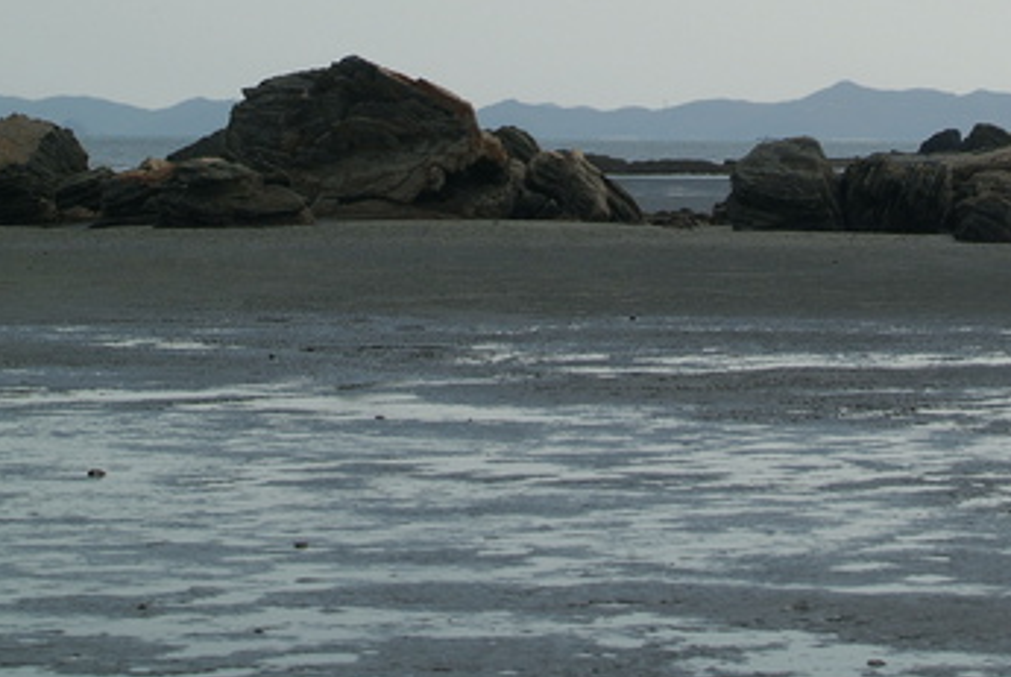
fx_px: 4724
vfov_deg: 8.2
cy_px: 138
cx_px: 910
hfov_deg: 12.1
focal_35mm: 168
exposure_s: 1/350
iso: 200
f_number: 9.5
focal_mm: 55
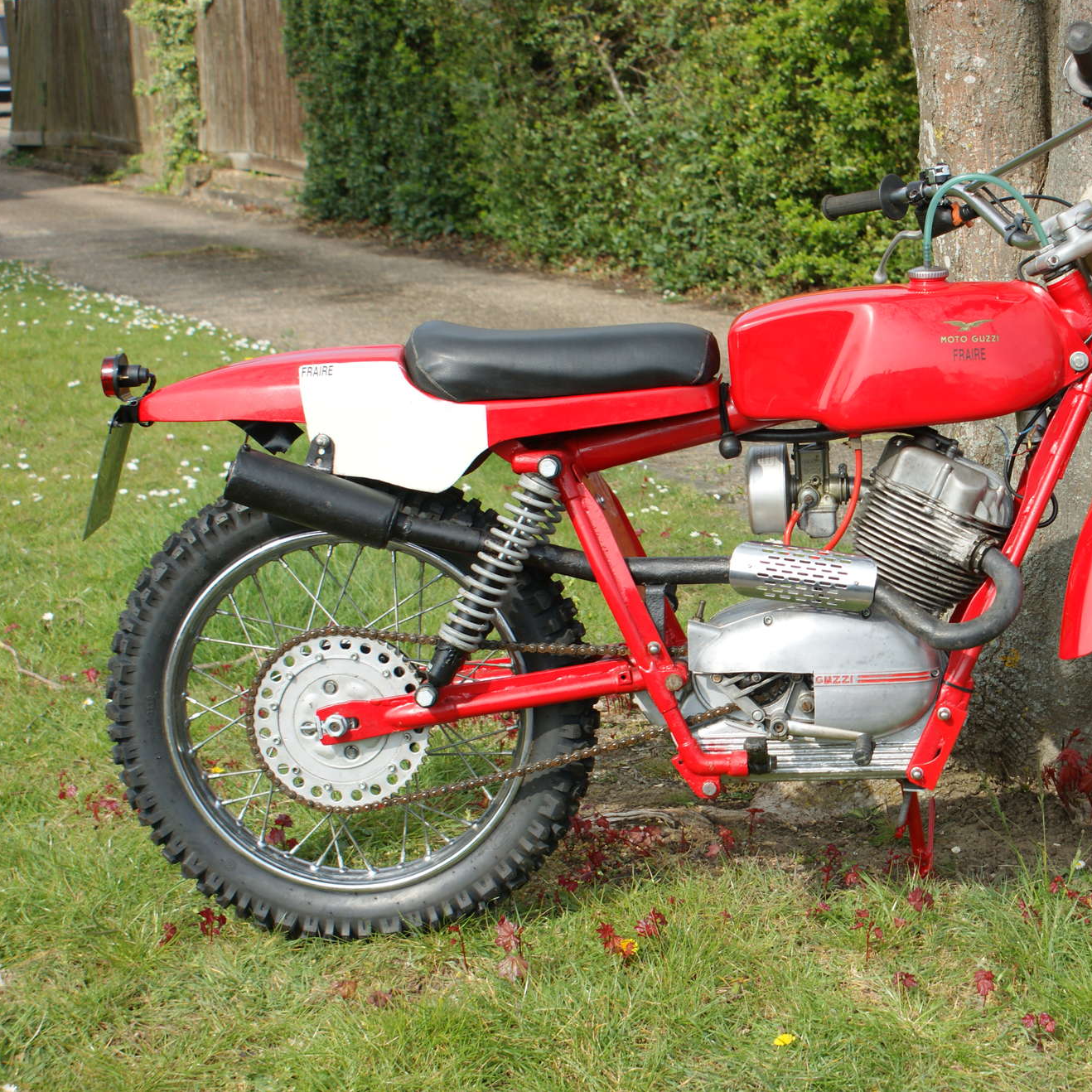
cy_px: 541
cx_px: 796
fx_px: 2414
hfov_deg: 25.2
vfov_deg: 25.5
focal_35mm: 68
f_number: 5.6
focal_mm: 35
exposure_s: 1/250
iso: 100
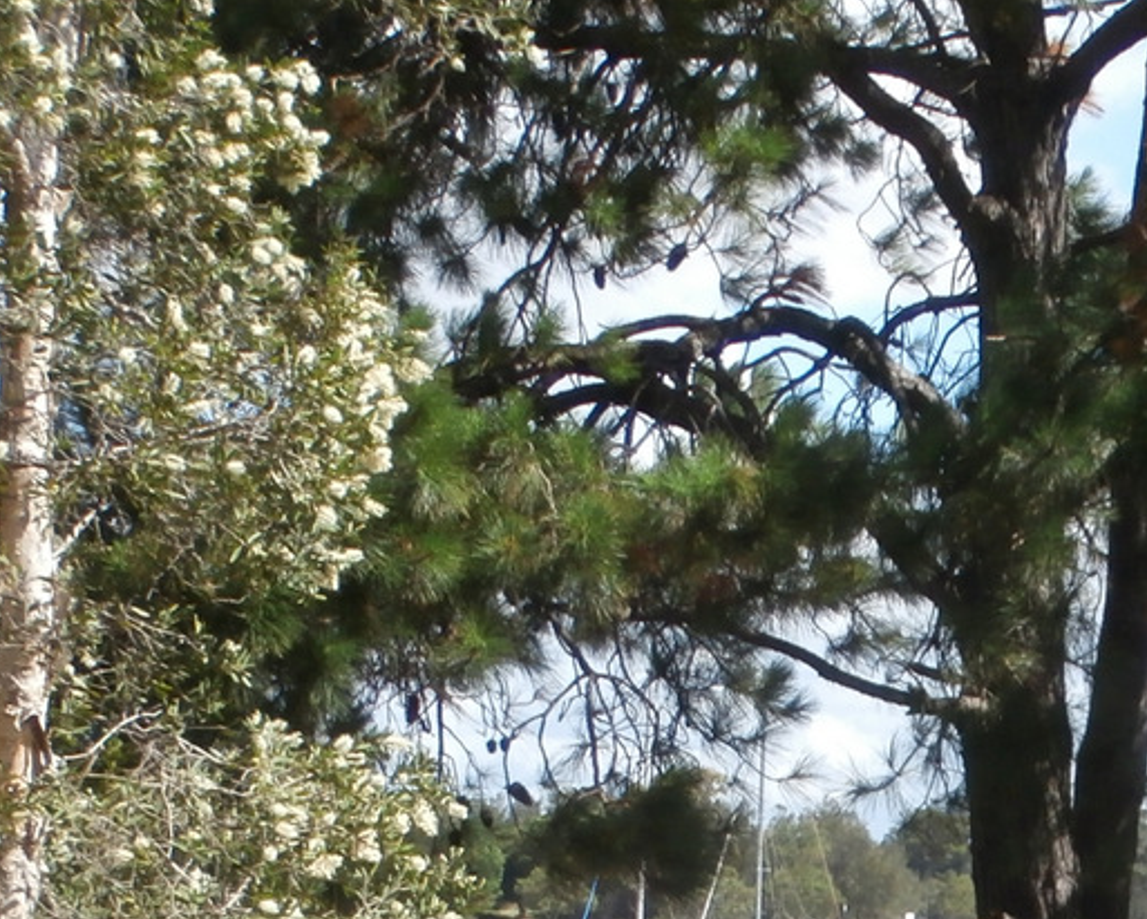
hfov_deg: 13.2
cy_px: 1248
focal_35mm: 143
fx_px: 4857
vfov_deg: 10.5
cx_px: 1292
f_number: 4.2
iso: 100
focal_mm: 8.29
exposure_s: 1/400
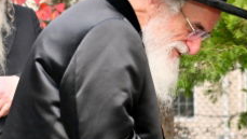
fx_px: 858
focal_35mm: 131
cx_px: 303
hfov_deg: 15.7
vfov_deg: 9.2
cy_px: 121
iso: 320
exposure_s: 1/200
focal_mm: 28
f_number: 4
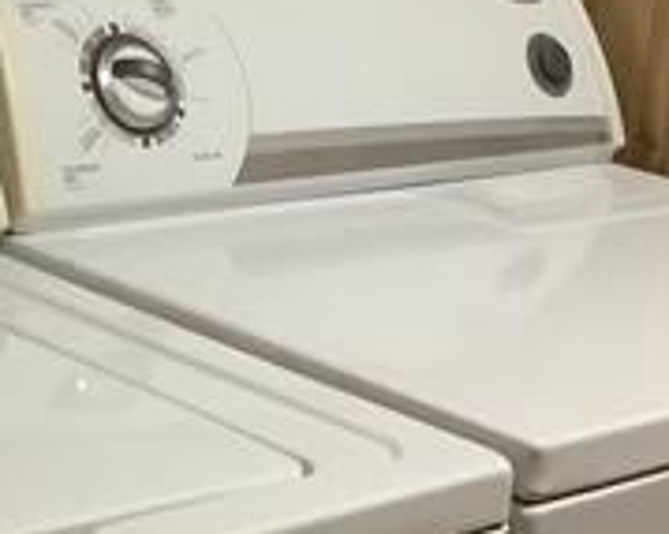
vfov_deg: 14.3
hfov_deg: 17.7
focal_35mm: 108
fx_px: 2137
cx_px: 224
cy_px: 276
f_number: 2.4
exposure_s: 1/30
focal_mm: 3.3
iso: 500
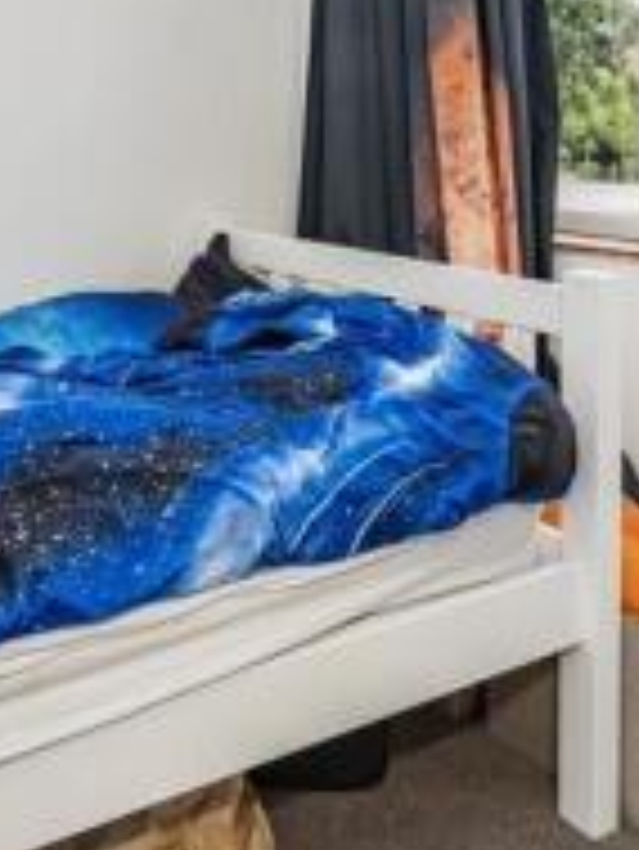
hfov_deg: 34.9
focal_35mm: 40
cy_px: 137
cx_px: 128
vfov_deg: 43.9
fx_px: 983
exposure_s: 1/25
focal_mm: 12
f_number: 9
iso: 320
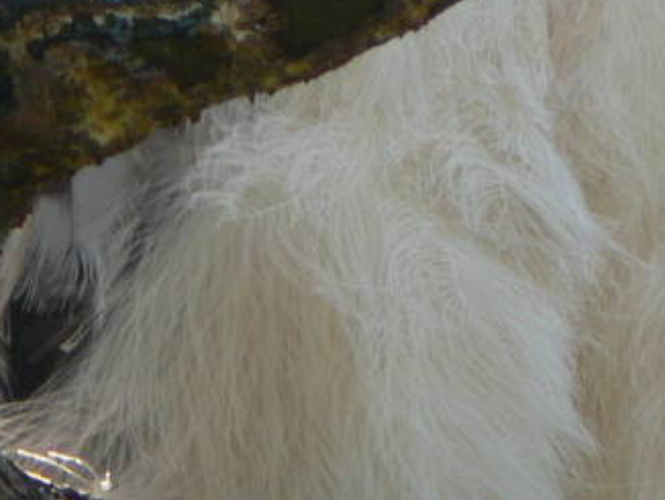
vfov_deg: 0.7
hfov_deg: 1.0
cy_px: -537
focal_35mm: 2060
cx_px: 253
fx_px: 39603
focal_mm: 88.8
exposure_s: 1/100
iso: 80
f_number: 4
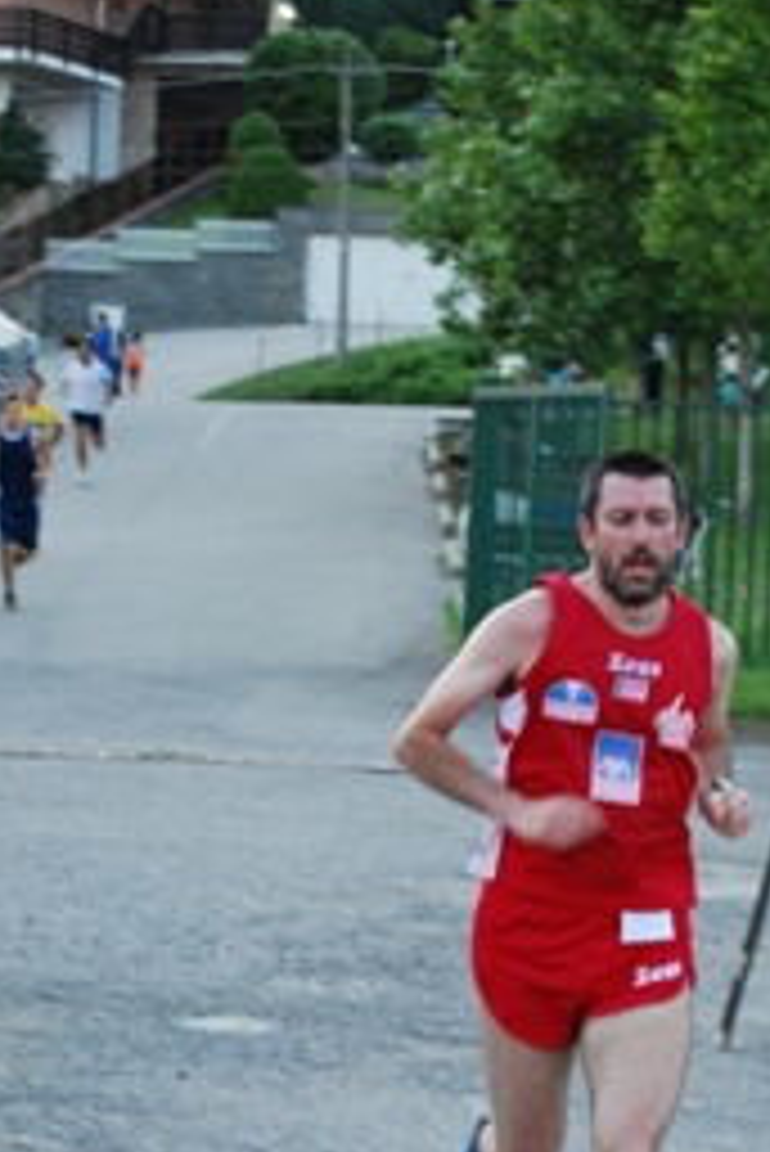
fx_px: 4642
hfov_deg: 9.5
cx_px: 561
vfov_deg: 14.1
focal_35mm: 145
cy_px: 734
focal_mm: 55
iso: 800
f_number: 5.6
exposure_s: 1/60
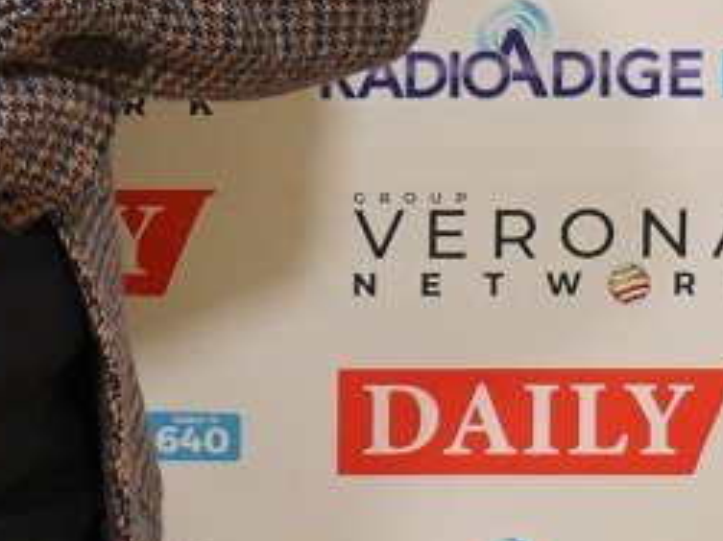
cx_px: -225
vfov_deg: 8.7
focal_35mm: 163
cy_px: -452
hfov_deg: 11.8
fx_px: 3403
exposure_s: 1/60
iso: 800
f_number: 4.1
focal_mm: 20
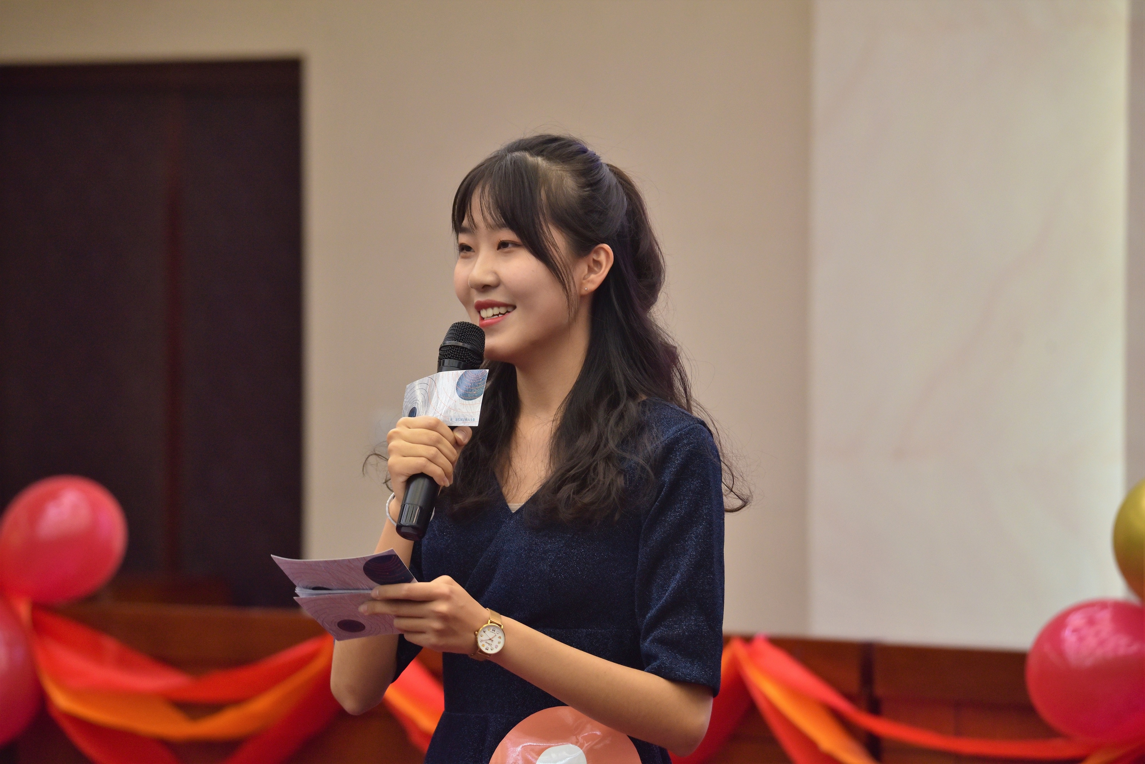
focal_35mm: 195
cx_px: 572
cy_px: 382
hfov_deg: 10.5
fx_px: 6203
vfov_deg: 7.0
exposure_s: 1/200
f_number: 5.3
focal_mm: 195
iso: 640
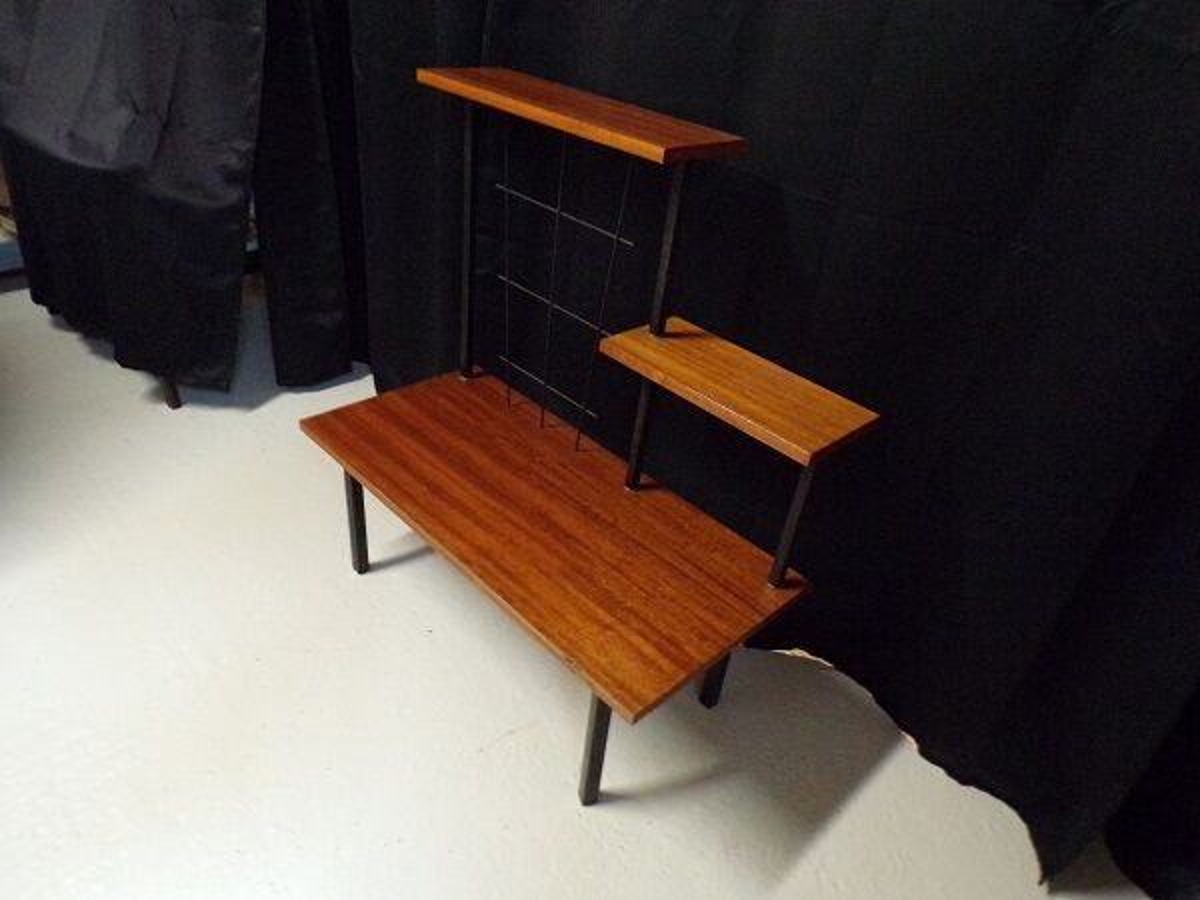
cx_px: 600
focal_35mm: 24
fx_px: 832
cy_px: 450
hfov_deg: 71.6
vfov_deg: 56.8
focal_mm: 4.3
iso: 800
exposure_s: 1/9
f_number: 3
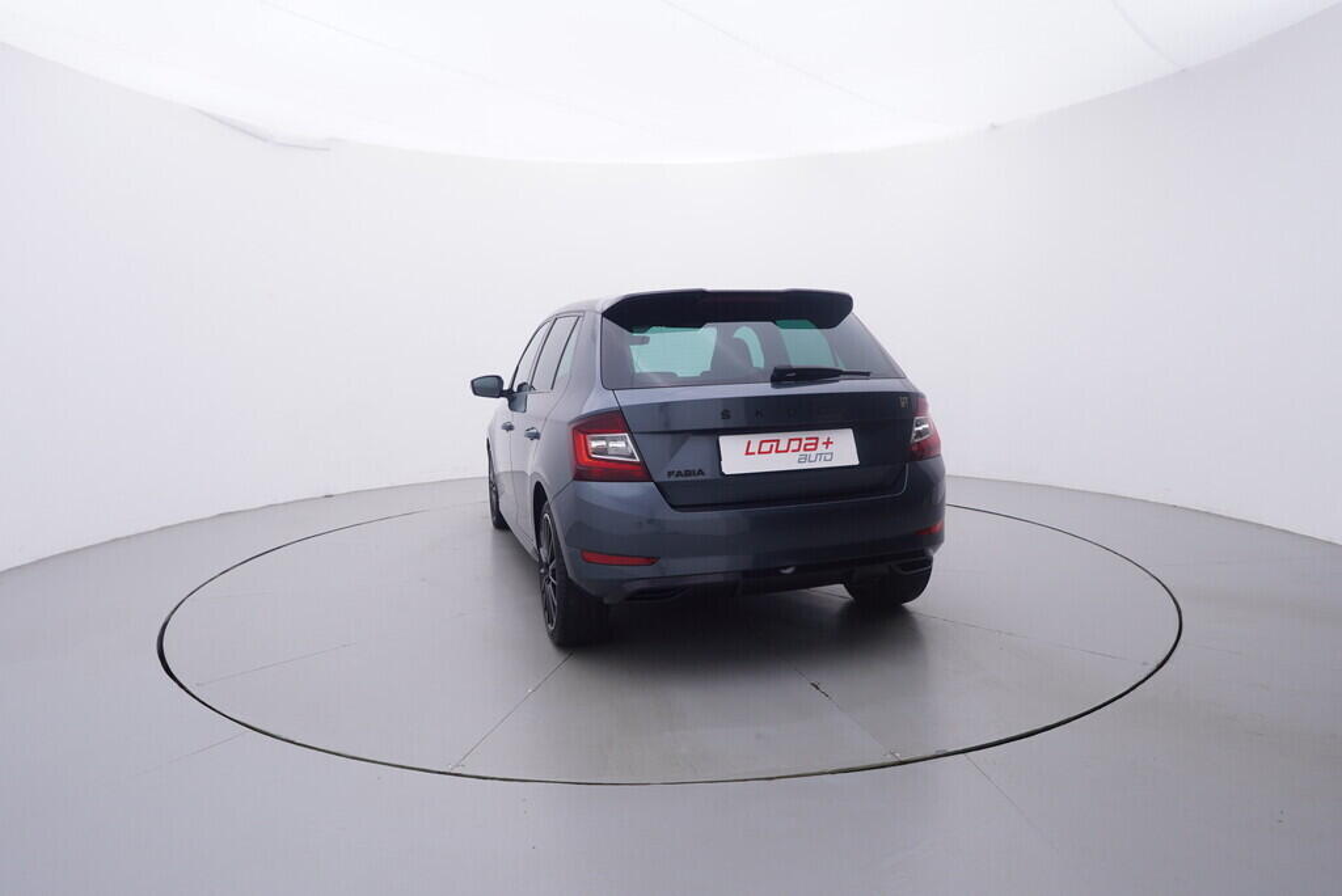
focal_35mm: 22
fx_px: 839
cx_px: 671
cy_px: 448
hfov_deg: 77.3
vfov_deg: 56.2
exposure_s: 1/80
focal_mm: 15
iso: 200
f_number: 5
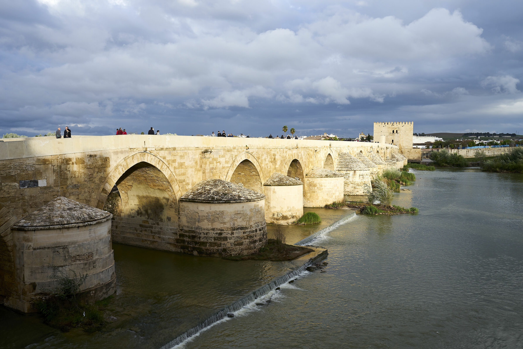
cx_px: 262
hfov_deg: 61.9
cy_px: 174
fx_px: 436
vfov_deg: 43.6
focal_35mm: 30
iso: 100
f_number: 6.7
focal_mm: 30
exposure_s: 1/250
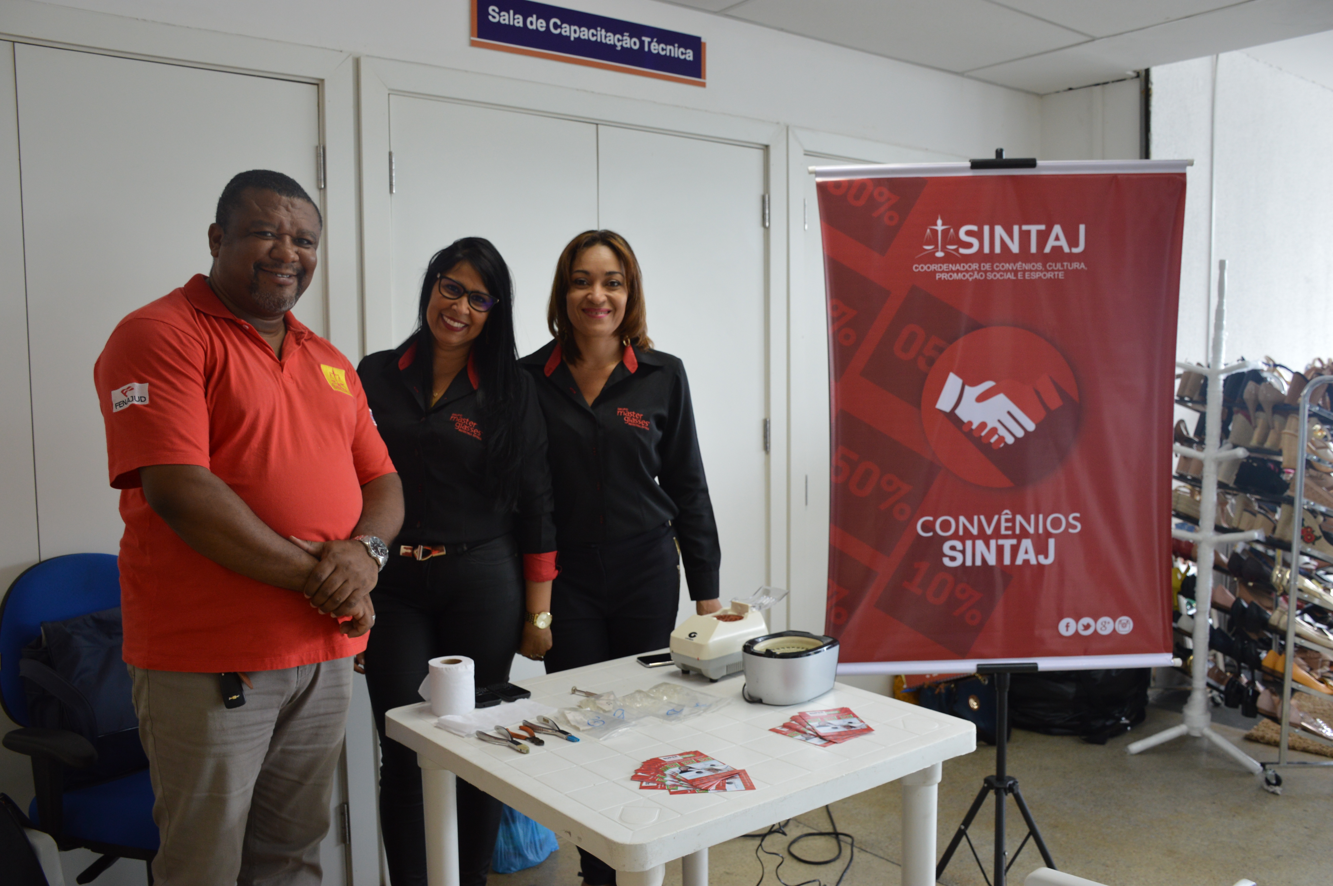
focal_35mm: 30
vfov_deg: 43.5
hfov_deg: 62.0
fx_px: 1110
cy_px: 443
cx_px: 666
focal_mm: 20
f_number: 4
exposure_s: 1/60
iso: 400
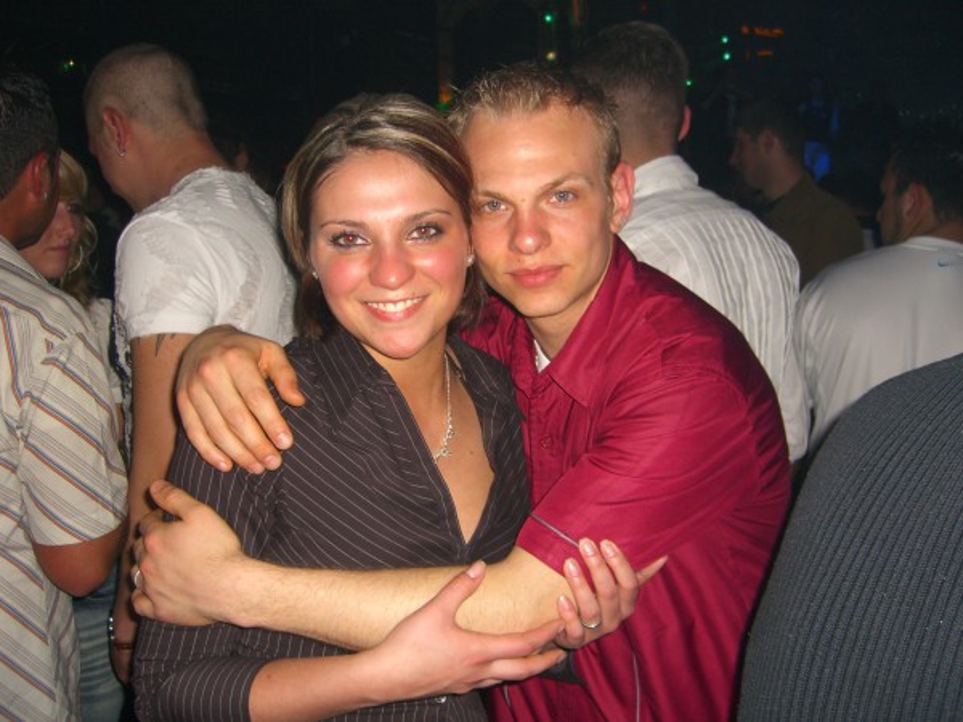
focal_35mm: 38
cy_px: 361
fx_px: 1057
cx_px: 482
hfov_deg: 49.0
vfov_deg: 37.7
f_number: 2.8
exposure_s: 1/60
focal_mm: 7.9
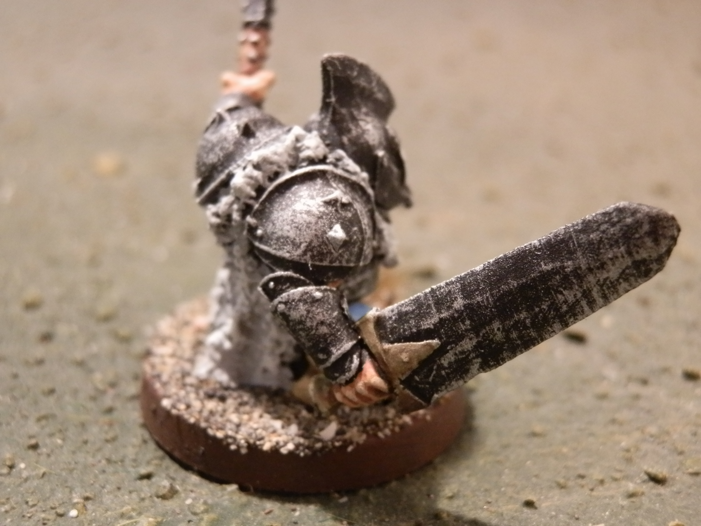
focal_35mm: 61
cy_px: 263
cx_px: 350
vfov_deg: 24.0
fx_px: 1235
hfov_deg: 31.7
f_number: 3.7
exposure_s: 1/40
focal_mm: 10.99
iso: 400
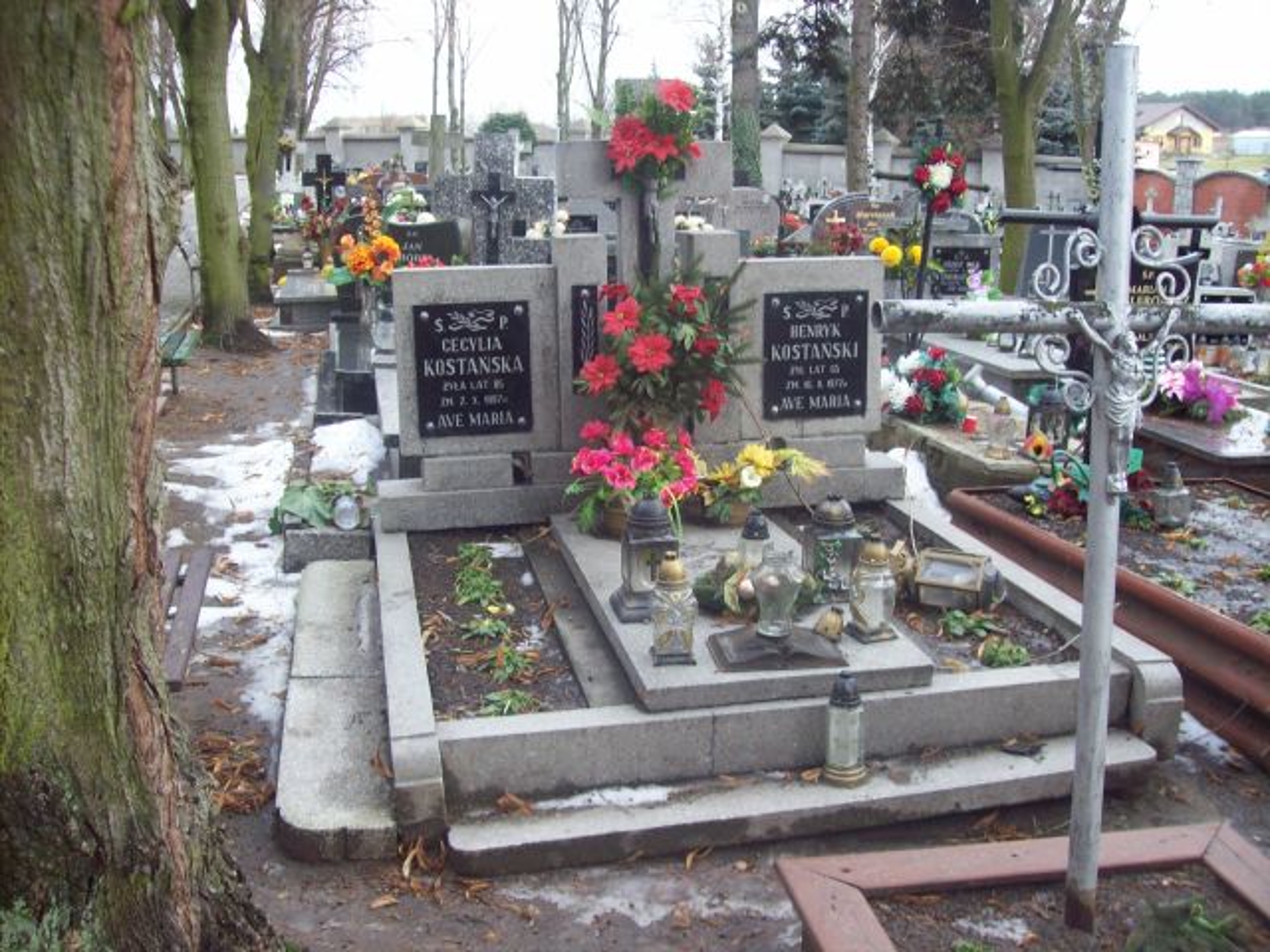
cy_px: 476
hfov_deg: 51.4
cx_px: 635
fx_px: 1321
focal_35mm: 36
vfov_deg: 39.7
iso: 80
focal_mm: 6
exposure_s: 1/73.7
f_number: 2.7
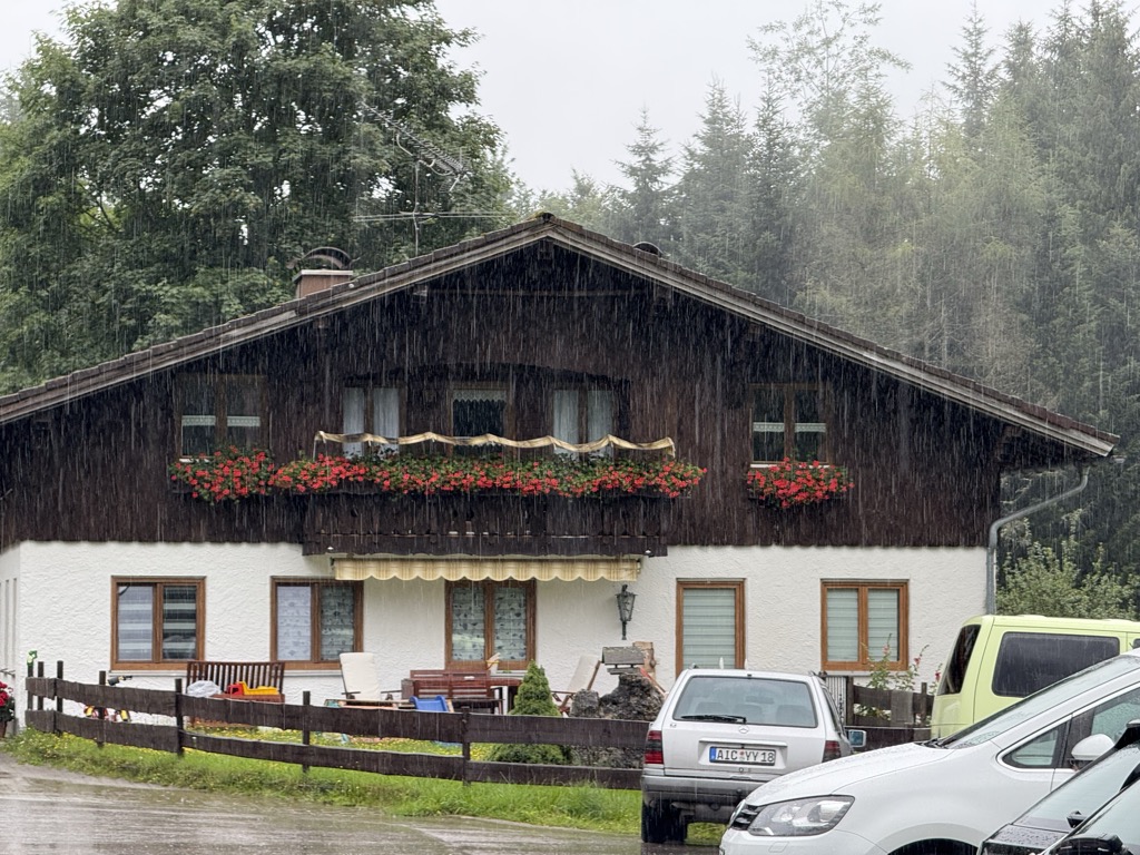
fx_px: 3952
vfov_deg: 12.3
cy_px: 428
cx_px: 570
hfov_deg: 16.4
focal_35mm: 120
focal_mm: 15.66
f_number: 2.8
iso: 64
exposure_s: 1/147
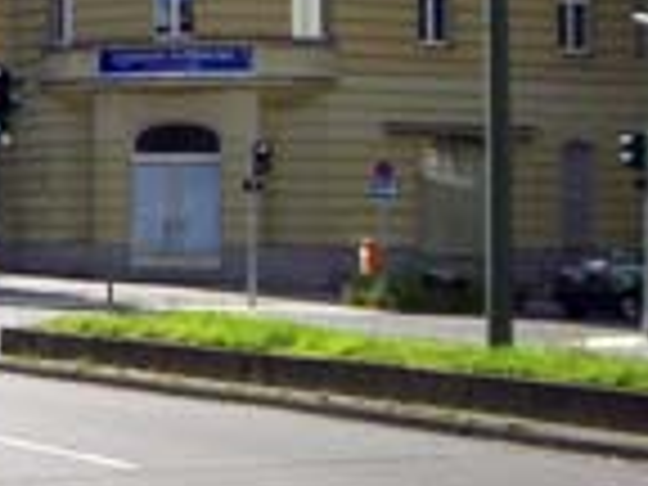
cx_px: -454
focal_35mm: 132
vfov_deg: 11.2
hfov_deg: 13.6
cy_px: 218
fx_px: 2471
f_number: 4.3
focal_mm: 6.2
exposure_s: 1/400
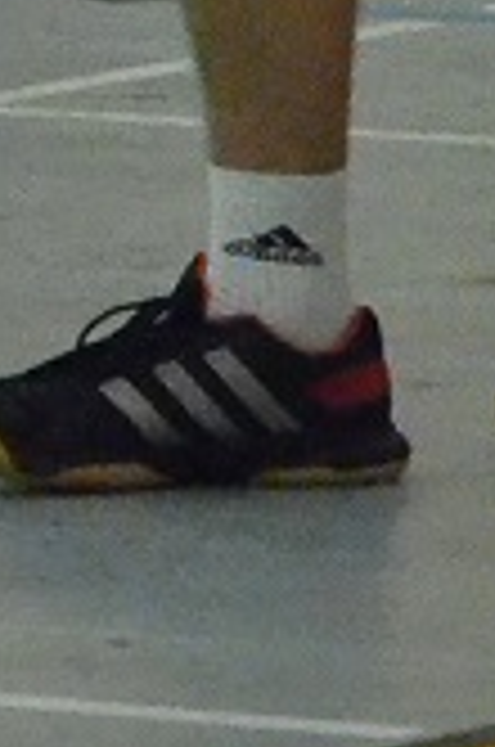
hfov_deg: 1.2
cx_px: 322
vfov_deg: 1.8
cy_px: -688
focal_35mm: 1142
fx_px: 23643
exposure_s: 1/1000
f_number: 5.6
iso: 6400
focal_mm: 105
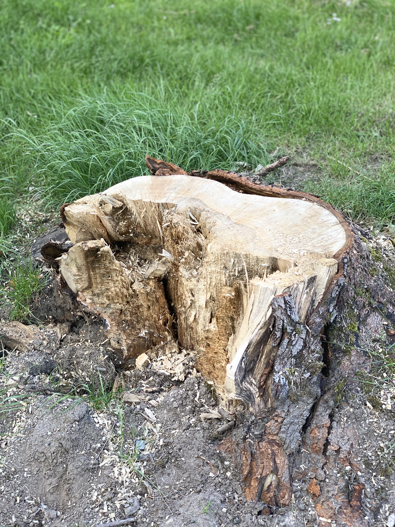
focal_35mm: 52
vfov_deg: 36.8
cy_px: 264
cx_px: 198
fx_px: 791
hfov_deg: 28.0
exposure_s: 1/122
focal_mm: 6
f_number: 2
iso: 40
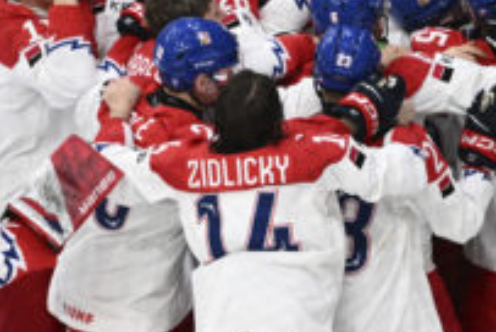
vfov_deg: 1.0
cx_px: 291
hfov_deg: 1.5
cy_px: 216
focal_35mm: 1329
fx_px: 18337
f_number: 2.8
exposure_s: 1/2000
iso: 3200
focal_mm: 400
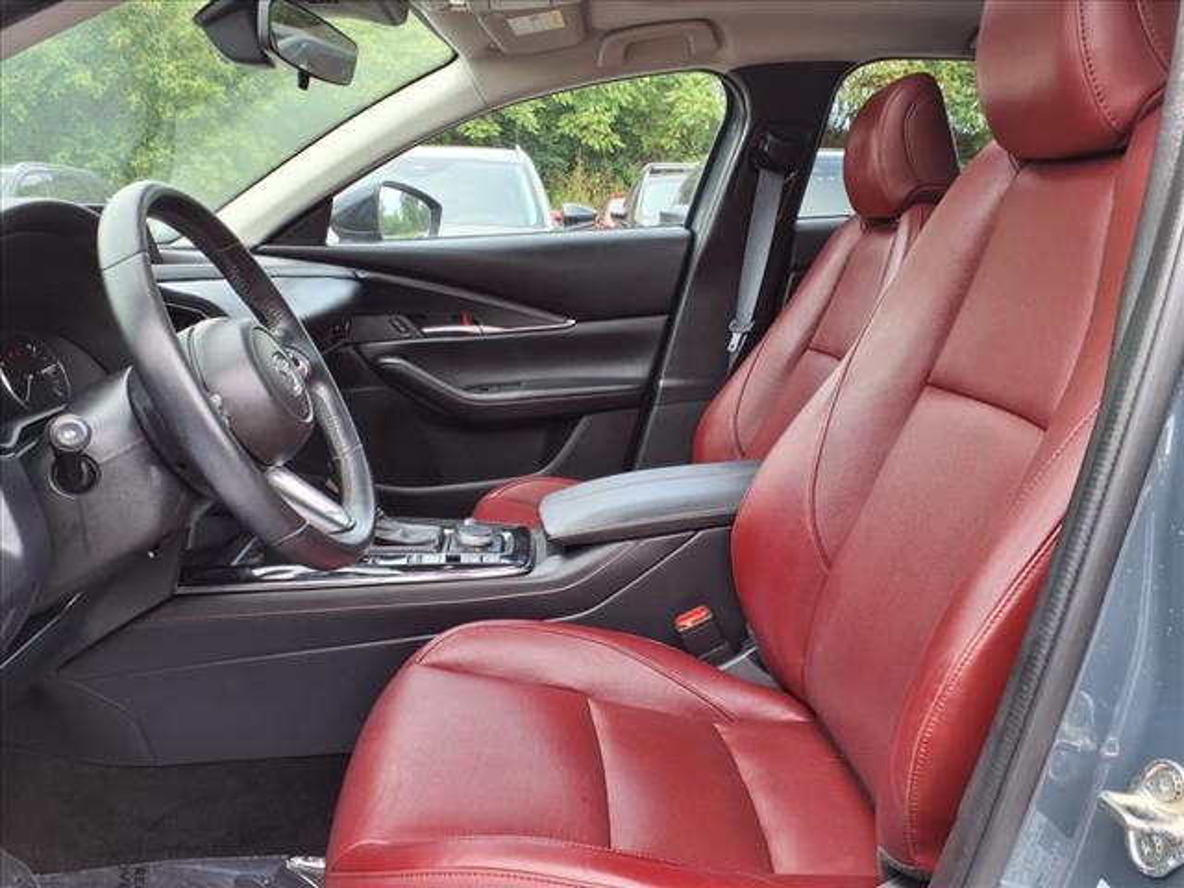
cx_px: 592
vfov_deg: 51.4
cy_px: 444
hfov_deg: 65.3
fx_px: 924
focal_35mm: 27
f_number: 1.9
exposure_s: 1/128
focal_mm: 3.58
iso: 40
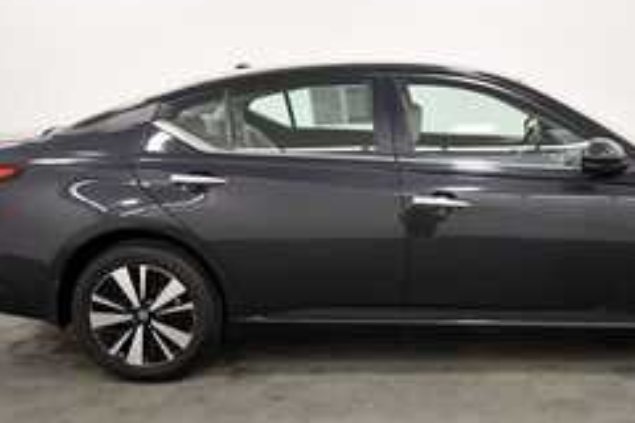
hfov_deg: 47.5
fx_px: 706
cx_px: 437
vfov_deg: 33.4
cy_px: 231
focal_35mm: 40
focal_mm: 16
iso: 900
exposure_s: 1/125
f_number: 5.3
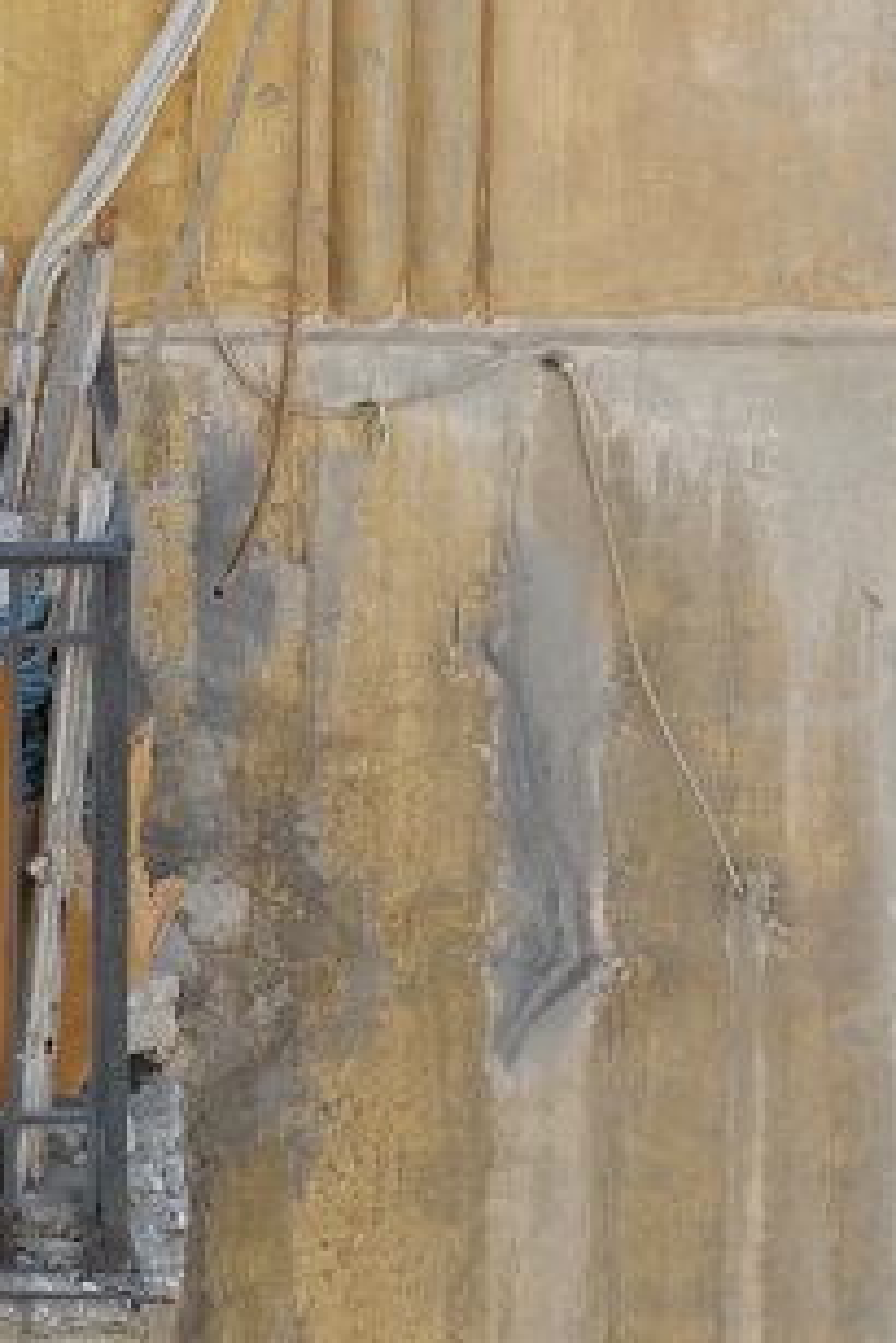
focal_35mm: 752
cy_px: 61
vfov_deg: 2.7
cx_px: -927
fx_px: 28041
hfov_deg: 1.8
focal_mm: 113.8
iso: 200
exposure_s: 1/240
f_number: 5.6
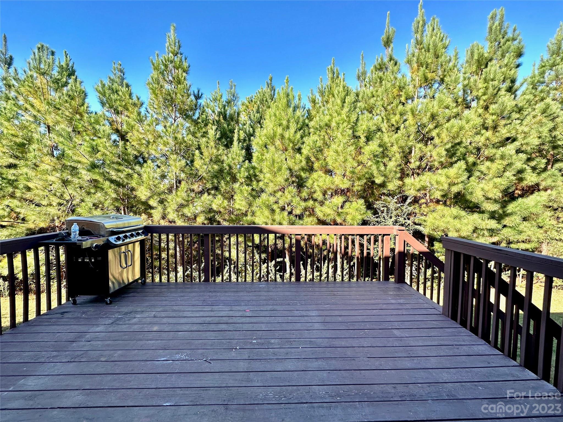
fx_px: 228
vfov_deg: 85.7
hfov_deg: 102.1
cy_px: 211
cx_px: 282
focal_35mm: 14
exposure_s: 1/330
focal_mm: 2.22
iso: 40
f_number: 2.2
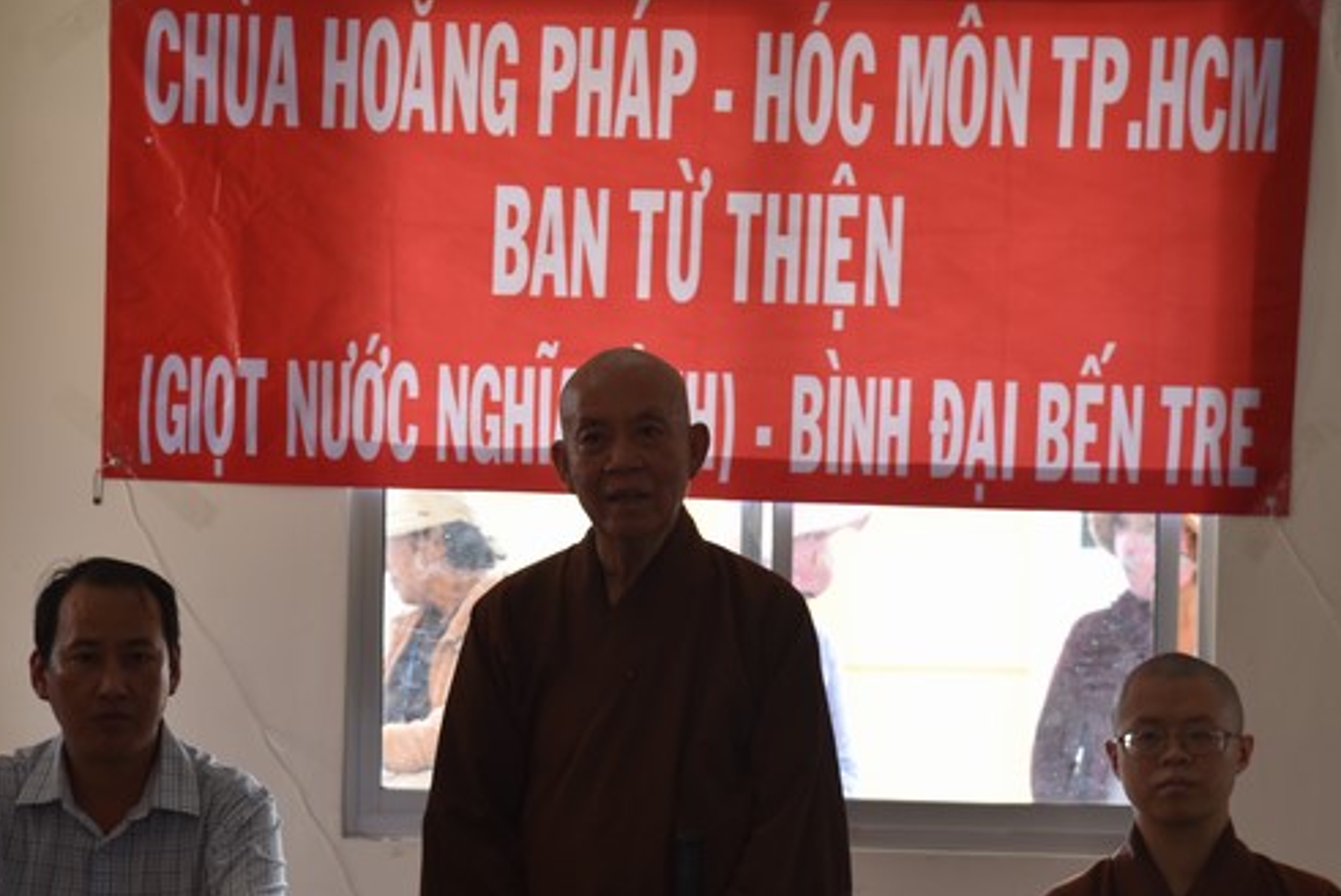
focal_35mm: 159
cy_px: 535
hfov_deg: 12.9
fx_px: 5926
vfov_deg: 8.6
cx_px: 546
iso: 400
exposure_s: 1/125
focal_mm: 120
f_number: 5.6
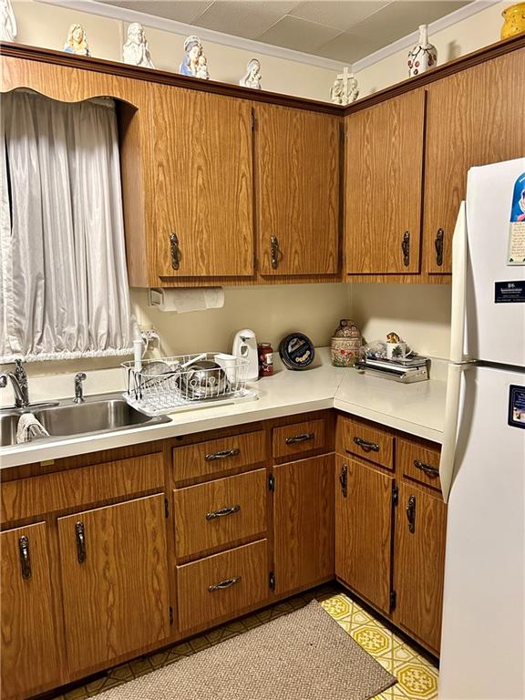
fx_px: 526
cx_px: 262
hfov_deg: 53.1
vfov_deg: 67.3
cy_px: 350
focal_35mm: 26
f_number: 1.5
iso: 500
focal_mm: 5.7
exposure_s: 1/60
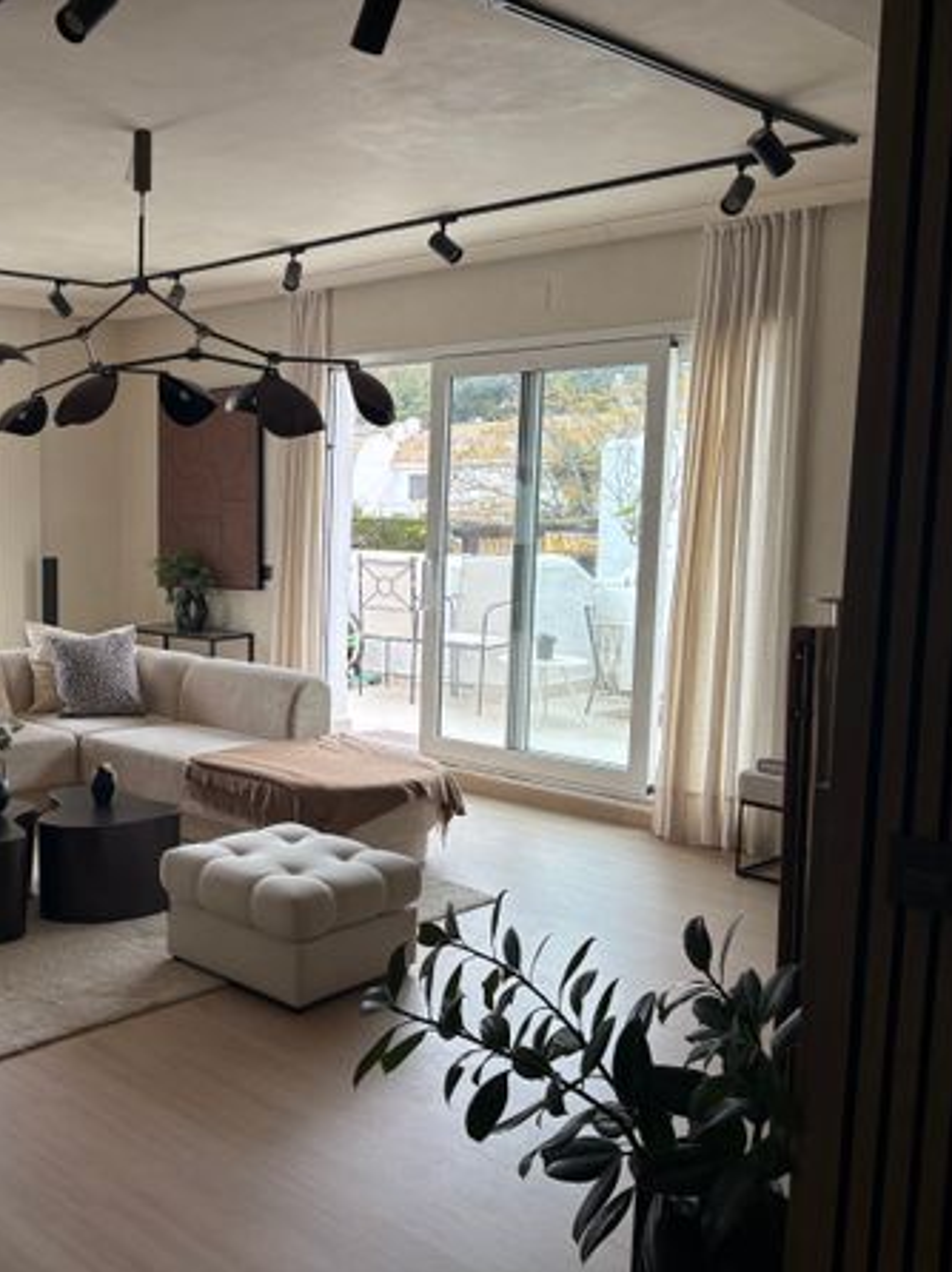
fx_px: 1285
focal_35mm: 35
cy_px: 639
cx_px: 120
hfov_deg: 38.3
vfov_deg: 52.7
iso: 40
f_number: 1.6
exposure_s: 1/311
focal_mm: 5.96
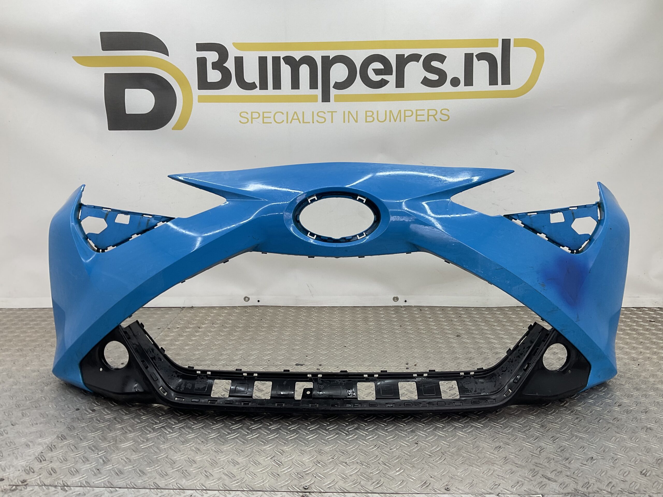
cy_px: 248
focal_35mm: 29
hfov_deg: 61.7
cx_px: 332
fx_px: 555
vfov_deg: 48.2
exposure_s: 1/100
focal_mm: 3
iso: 16
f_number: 1.8
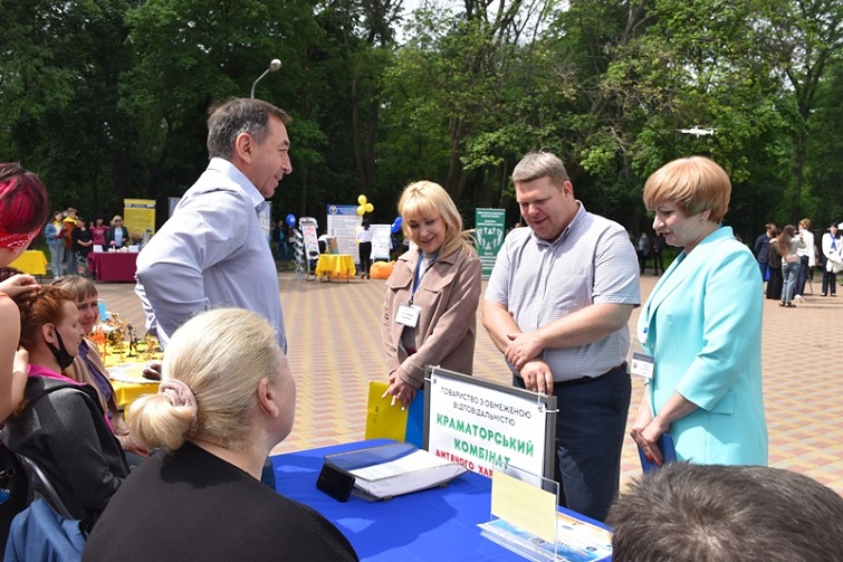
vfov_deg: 40.0
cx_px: 422
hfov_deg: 57.2
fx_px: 773
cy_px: 281
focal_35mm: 33
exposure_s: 1/400
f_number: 10
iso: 200
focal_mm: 22
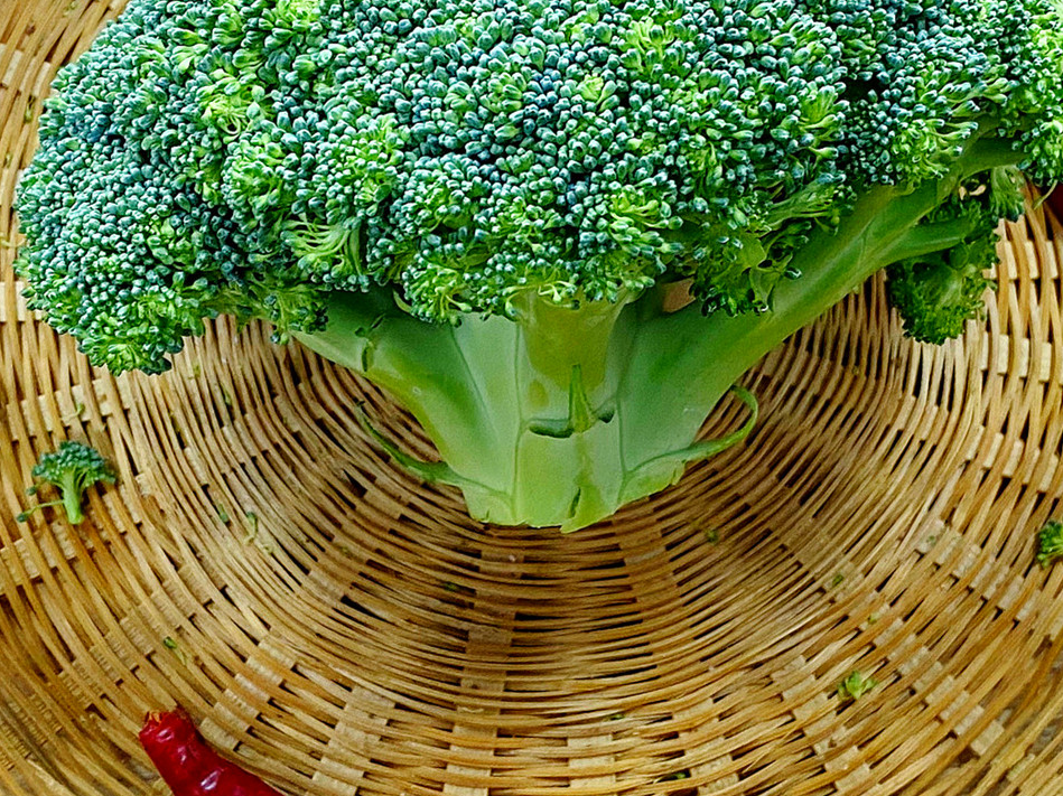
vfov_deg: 32.7
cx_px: 519
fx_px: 1320
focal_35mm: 43
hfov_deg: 43.9
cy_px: 163
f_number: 1.8
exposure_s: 1/60
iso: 100
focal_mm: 4.25
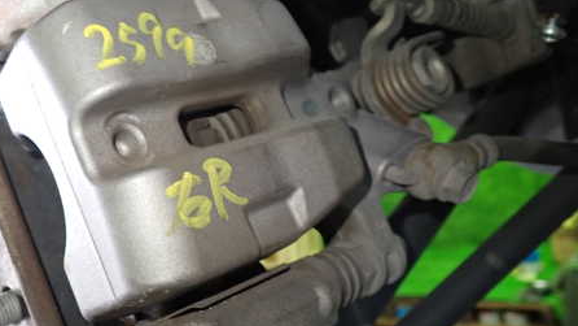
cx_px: 202
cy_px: 144
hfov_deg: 45.8
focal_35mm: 44
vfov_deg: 27.1
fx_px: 674
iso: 320
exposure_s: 1/30
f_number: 2.3
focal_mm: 5.4
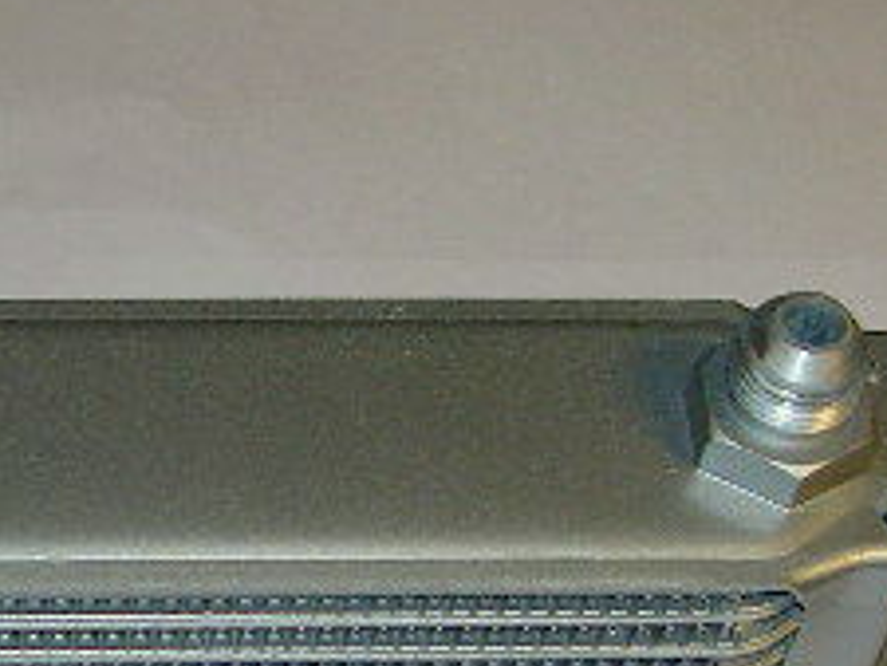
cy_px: 611
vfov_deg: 13.2
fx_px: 2846
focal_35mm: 111
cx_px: -71
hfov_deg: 17.2
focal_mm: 8
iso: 100
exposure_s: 1/59.5
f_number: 2.8
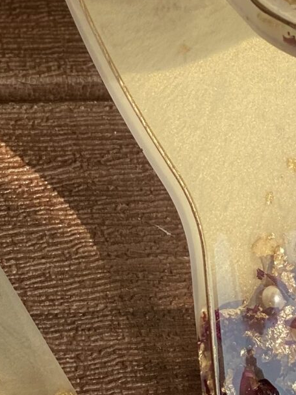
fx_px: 2497
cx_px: 173
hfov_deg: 6.8
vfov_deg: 8.9
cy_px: -152
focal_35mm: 219
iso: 20
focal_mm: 6
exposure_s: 1/489
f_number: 2
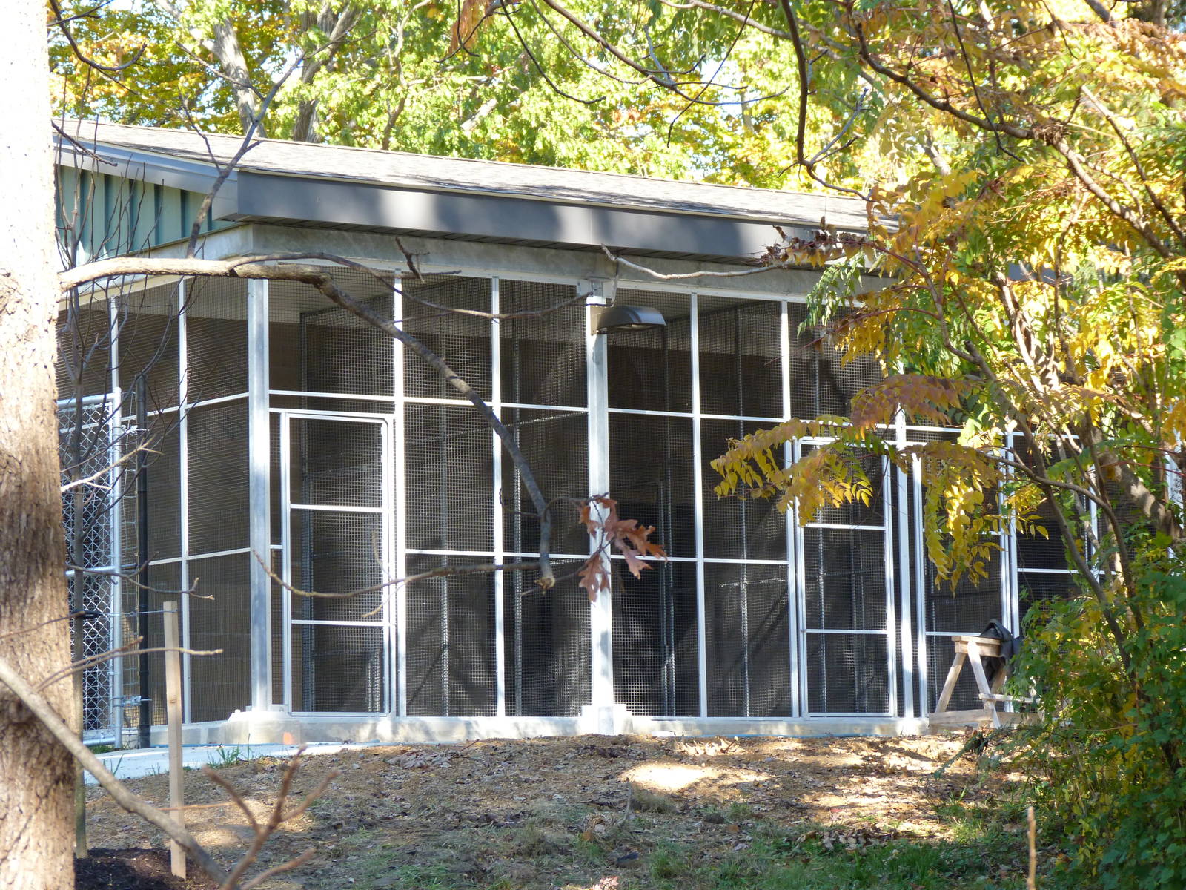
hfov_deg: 17.3
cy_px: 445
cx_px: 593
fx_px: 3906
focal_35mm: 114
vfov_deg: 13.0
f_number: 3.5
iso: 160
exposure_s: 1/160
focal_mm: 20.4
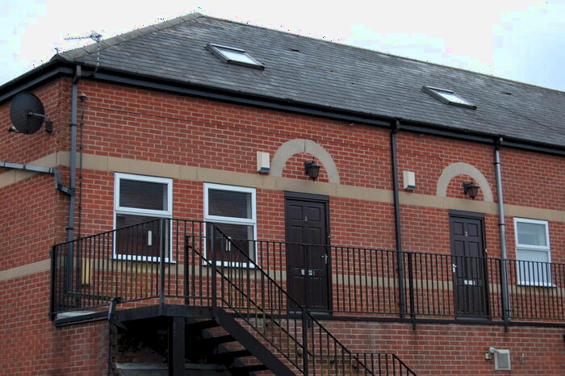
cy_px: 188
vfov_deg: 22.6
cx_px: 282
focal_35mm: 60
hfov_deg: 33.4
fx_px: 941
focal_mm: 40
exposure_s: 1/125
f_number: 5.6
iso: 360
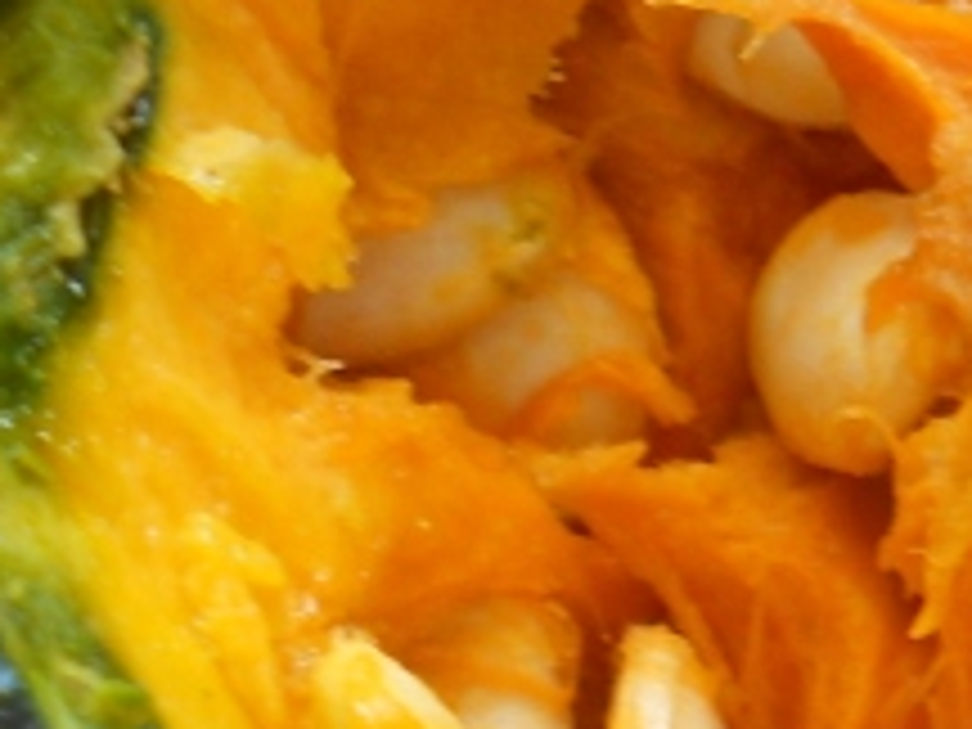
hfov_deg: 13.0
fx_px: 4268
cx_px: 544
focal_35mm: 152
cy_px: 940
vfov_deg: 9.6
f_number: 3.5
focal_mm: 5.8
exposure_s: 1/30
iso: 125
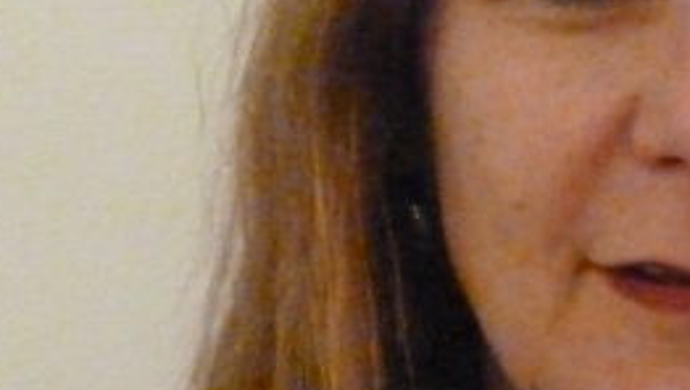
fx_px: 3114
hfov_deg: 12.5
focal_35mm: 170
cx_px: 698
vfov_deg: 7.1
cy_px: 345
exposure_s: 1/15
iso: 1250
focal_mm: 6.5
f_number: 3.6
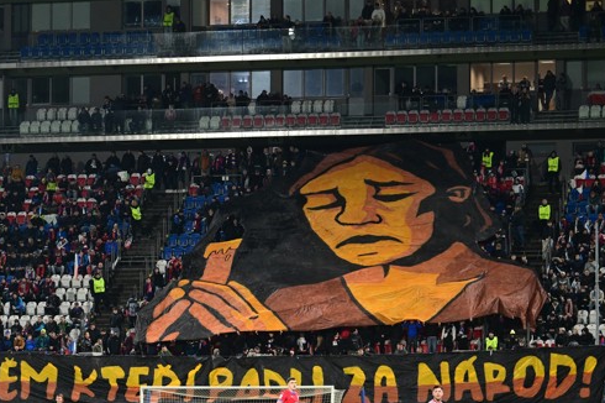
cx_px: 195
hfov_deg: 11.7
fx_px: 2956
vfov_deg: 7.8
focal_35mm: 176
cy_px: 275
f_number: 3.5
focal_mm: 125
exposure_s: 1/640
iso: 2500
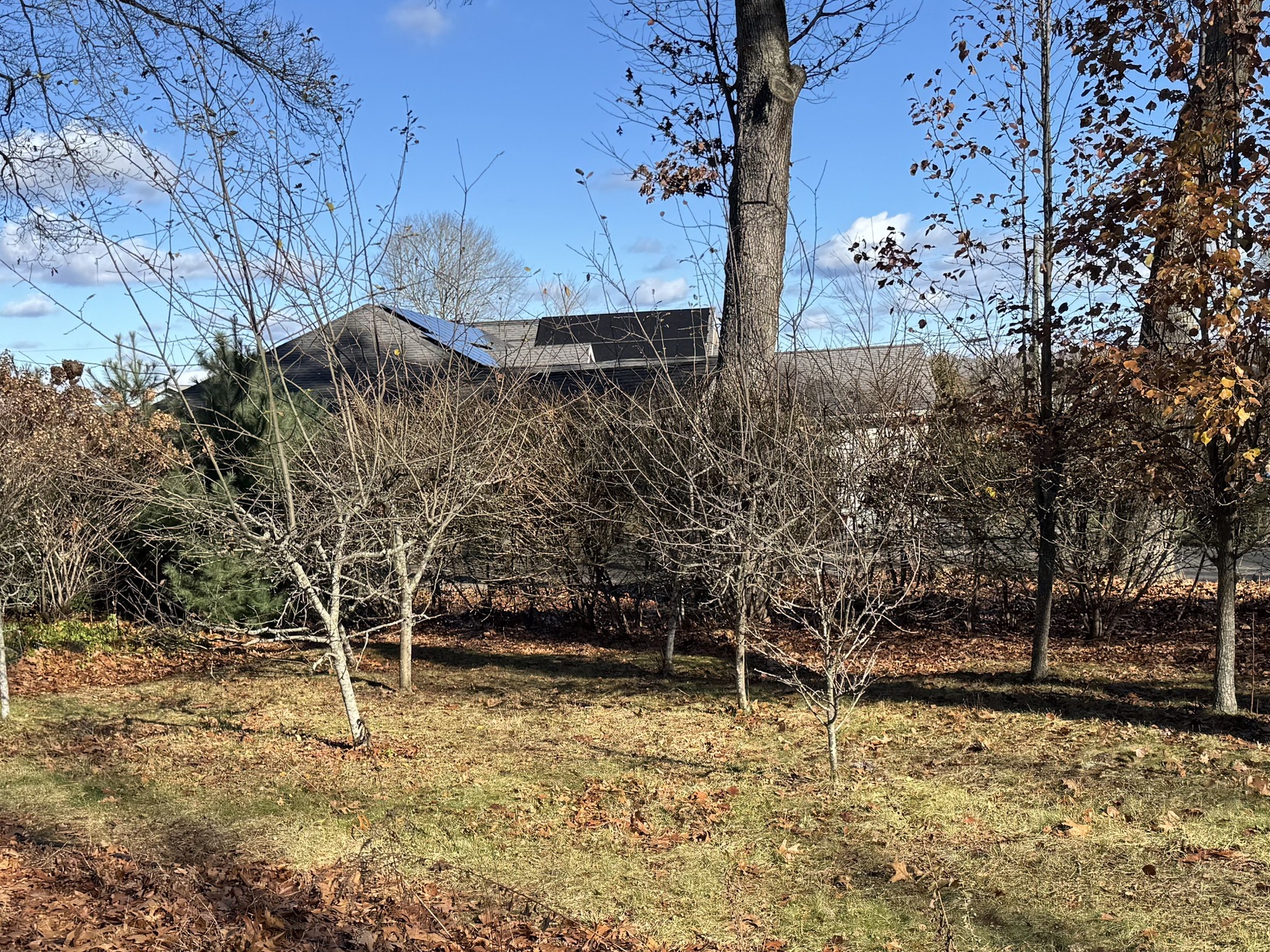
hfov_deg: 42.1
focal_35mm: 45
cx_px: 620
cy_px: 743
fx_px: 1651
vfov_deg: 31.5
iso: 80
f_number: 1.78
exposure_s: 1/2252
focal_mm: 6.76
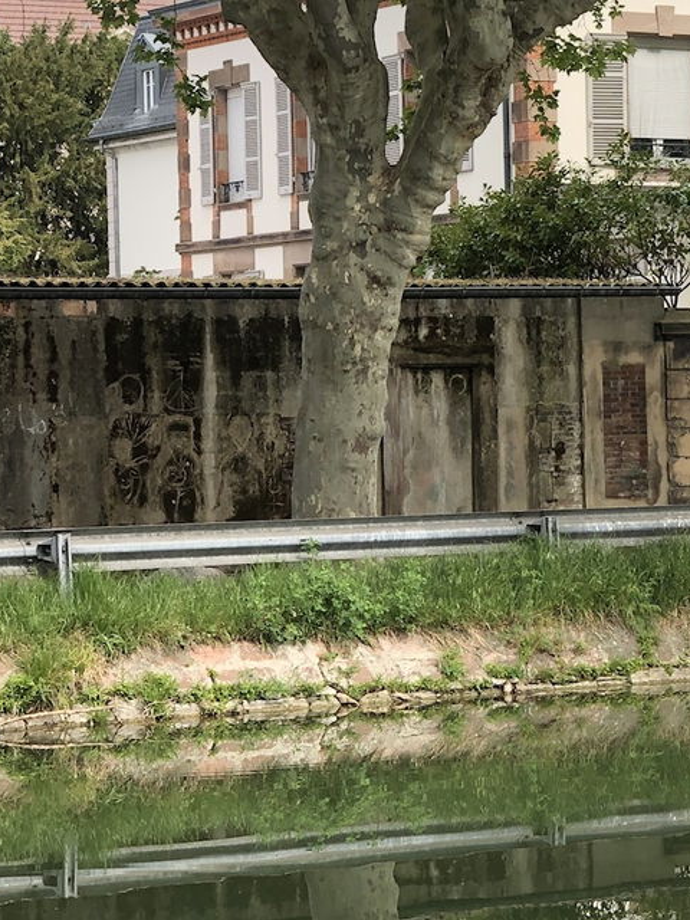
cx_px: 837
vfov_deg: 15.2
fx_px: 3455
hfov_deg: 11.2
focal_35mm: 130
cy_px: 483
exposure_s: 1/231
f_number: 2.4
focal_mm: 6
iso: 16
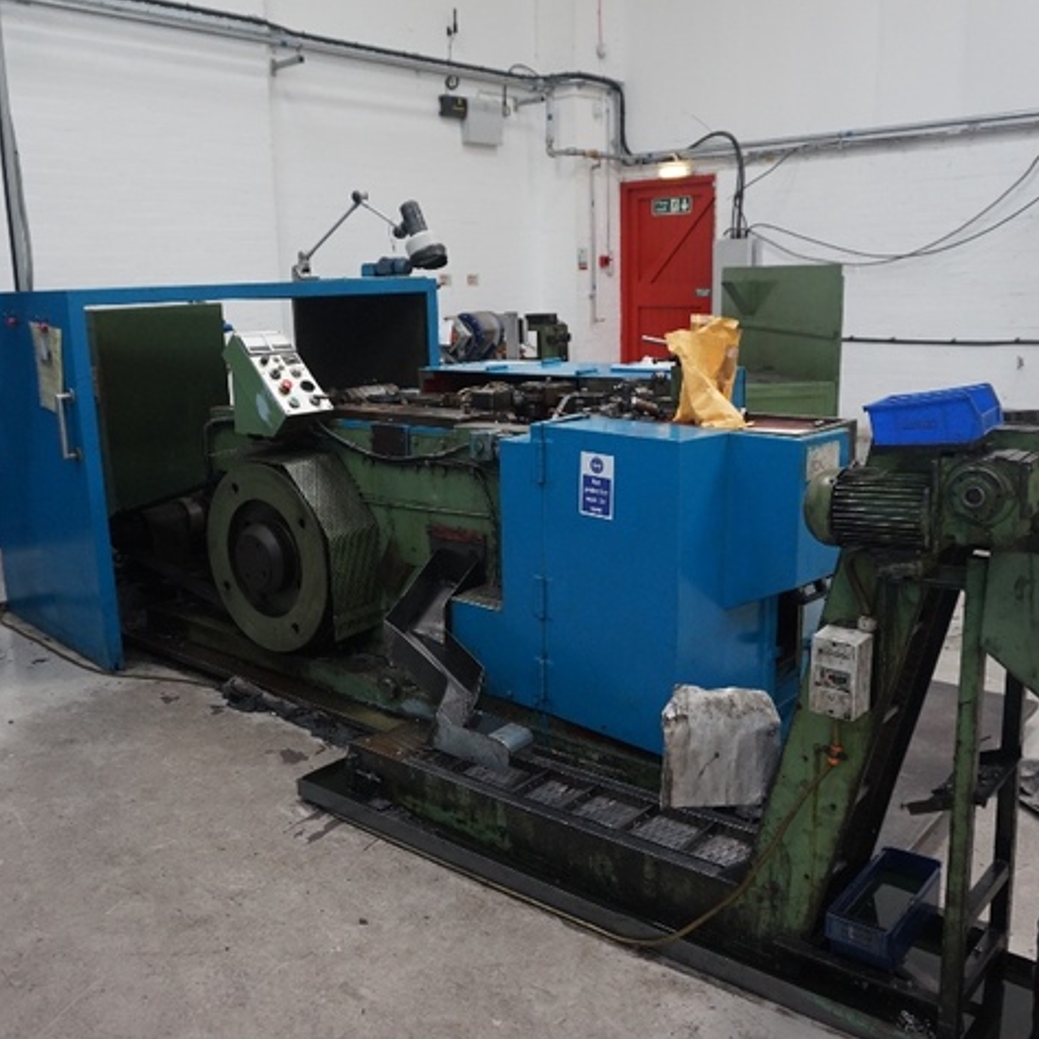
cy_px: 515
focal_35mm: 31
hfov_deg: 52.5
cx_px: 484
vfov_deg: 52.5
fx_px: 1053
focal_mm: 16
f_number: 4
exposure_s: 1/160
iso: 1000
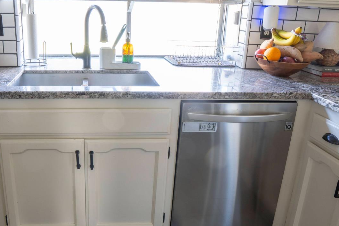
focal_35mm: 34
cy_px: 123
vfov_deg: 38.9
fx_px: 320
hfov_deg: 54.9
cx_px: 120
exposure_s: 1
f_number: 11
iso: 100
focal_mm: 16
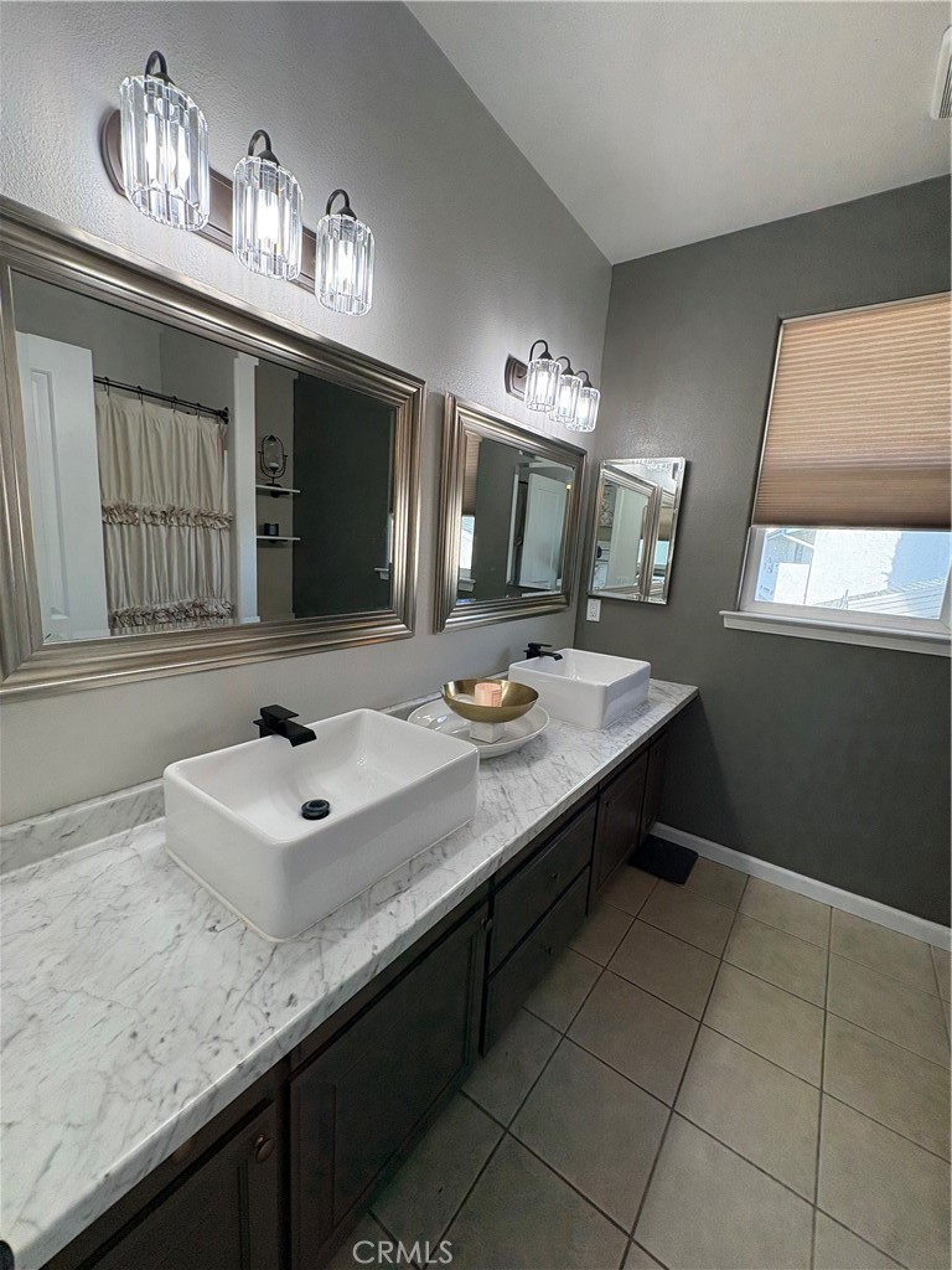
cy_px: 635
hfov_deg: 85.7
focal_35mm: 14
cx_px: 476
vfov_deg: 102.1
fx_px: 513
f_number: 2.2
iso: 125
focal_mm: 2.22
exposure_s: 1/120
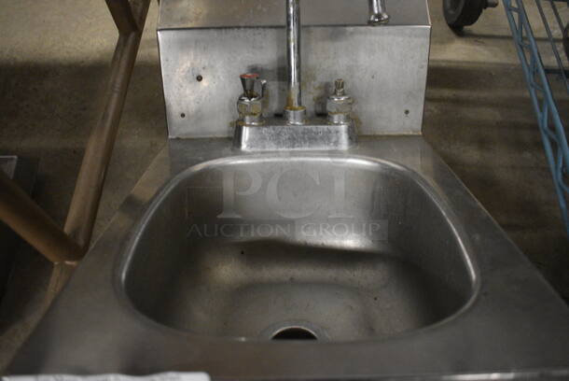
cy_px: 190
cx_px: 284
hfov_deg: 61.9
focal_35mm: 30
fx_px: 475
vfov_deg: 43.7
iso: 4000
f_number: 3.5
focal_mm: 20
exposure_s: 1/125
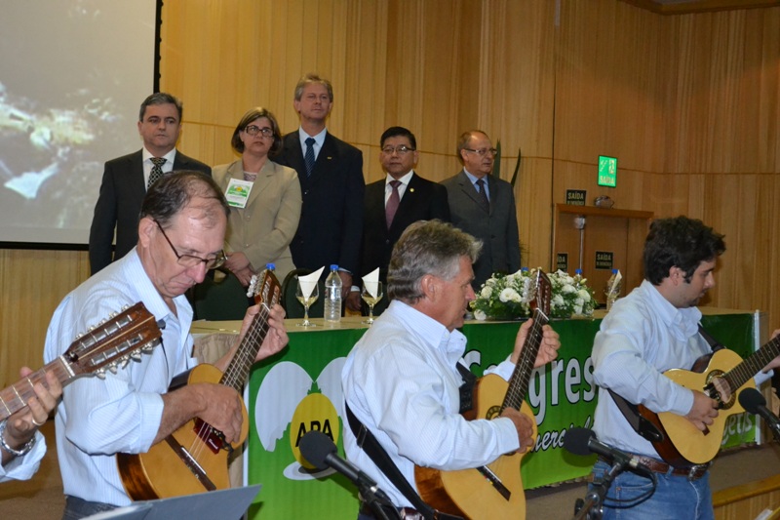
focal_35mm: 60
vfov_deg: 22.6
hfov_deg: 33.4
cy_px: 260
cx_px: 390
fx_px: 1300
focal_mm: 40
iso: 3200
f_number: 5.3
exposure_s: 1/60
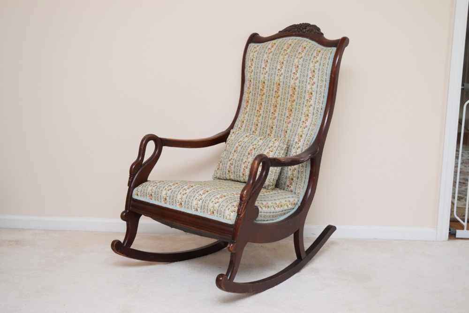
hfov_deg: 35.0
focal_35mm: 57
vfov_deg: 23.8
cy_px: 156
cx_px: 234
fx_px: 743
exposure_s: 1/100
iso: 800
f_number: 4.8
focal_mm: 38
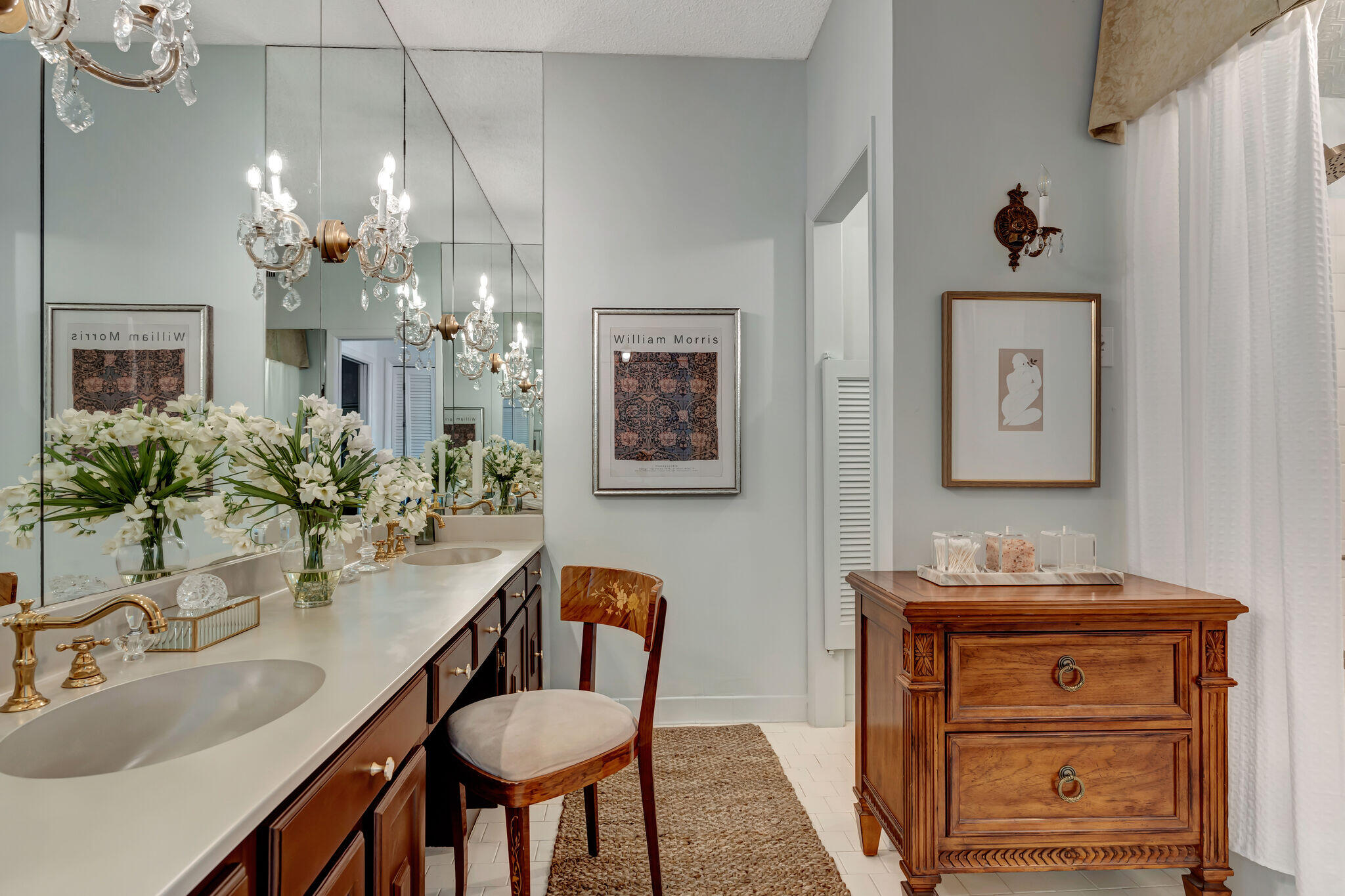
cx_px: 672
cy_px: 448
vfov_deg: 63.2
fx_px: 728
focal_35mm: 20
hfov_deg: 85.4
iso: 400
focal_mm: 19.5
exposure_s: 1/8
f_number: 7.1
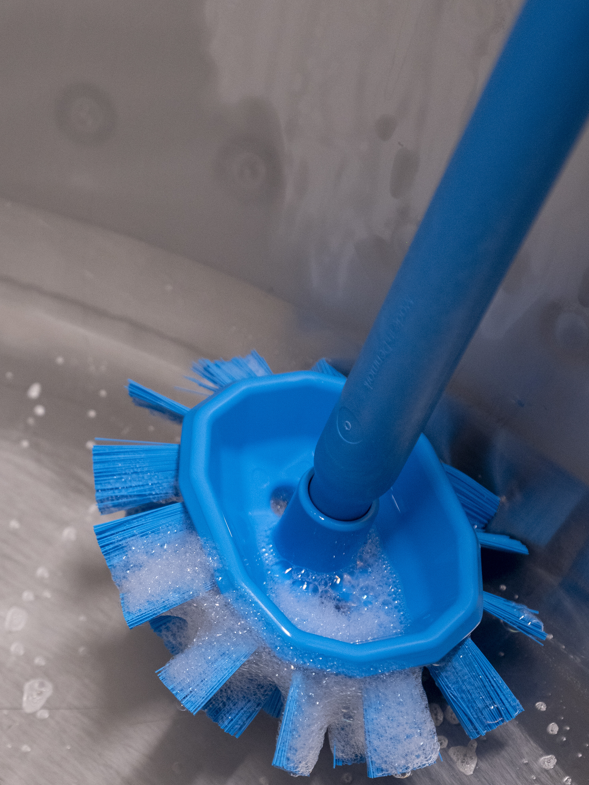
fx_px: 1747
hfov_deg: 18.9
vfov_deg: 25.3
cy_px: 447
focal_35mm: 77
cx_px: 77
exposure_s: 1/125
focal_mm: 47.3
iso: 1000
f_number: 4
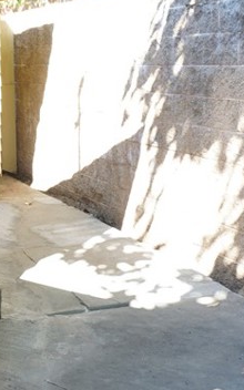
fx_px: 755
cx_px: 30
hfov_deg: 18.1
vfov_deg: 28.9
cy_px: 155
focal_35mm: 71
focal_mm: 16
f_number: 3.5
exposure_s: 1/60
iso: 160
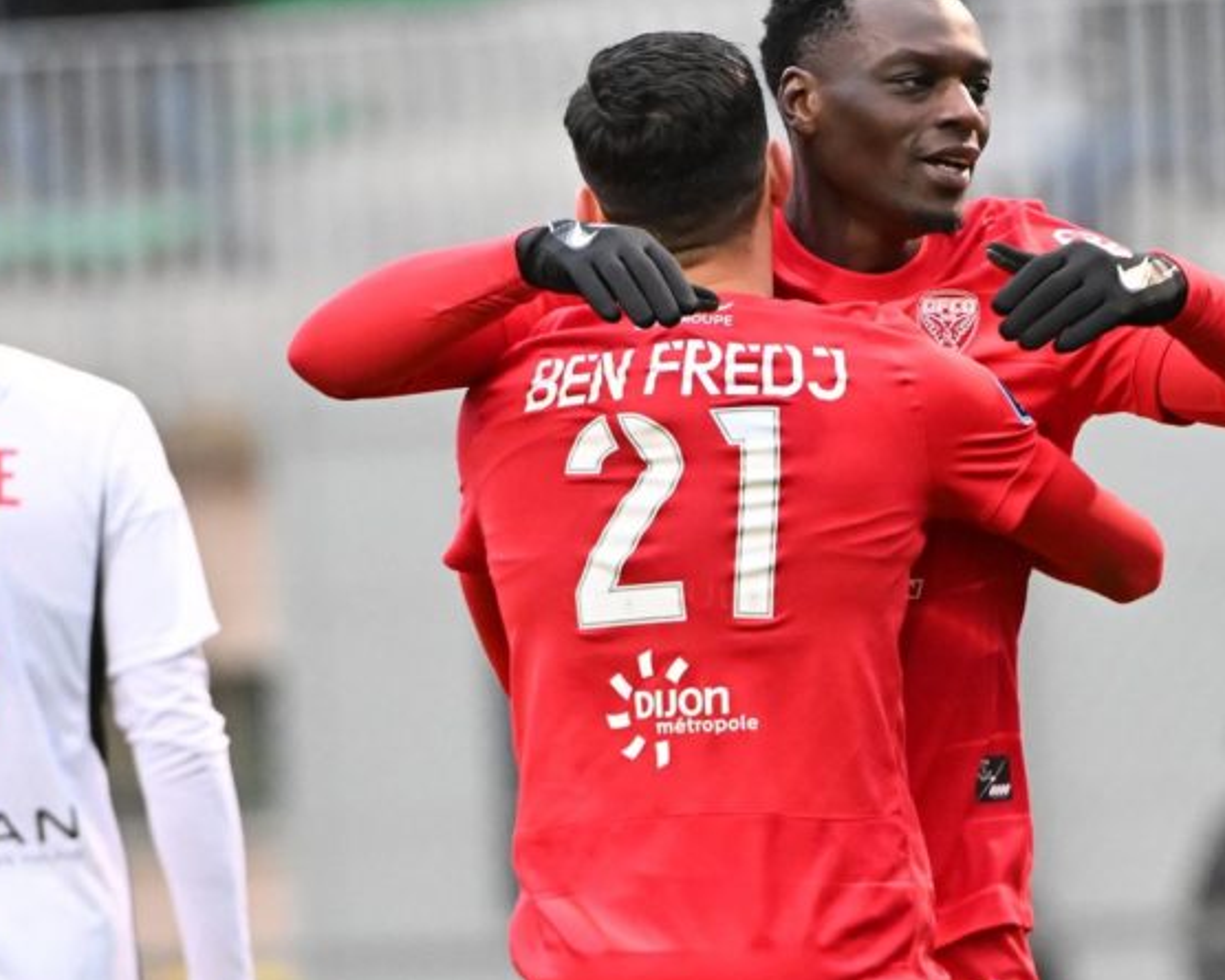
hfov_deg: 1.9
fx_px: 37603
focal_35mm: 1037
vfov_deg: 1.5
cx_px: 857
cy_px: 352
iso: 5000
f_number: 4
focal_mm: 400
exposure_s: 1/640
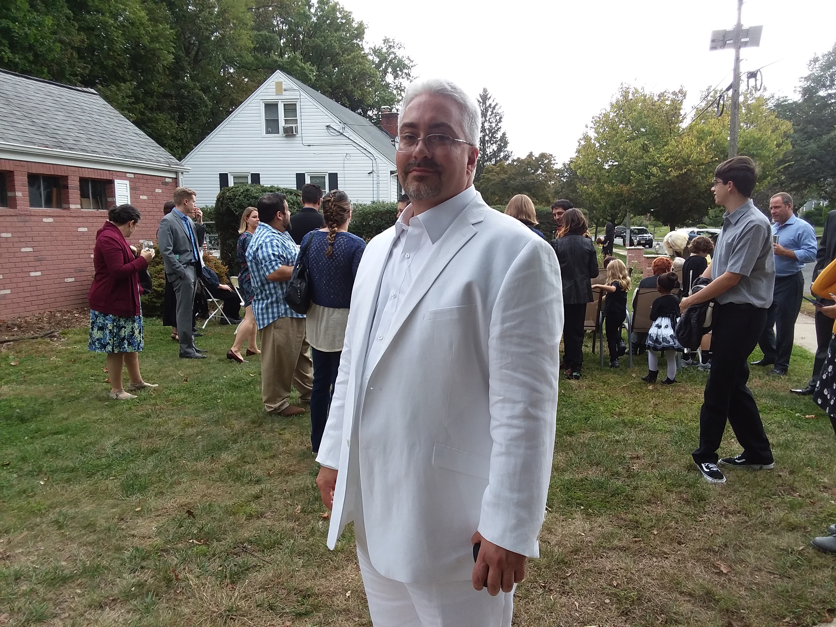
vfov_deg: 51.4
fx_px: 652
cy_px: 314
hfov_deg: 65.3
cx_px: 418
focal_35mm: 27
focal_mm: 2.91
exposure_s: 1/254
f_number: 1.9
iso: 50
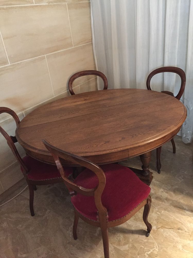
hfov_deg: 48.2
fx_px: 216
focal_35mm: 29
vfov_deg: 61.7
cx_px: 96
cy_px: 129
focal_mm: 4.15
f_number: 2.2
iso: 640
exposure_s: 1/17
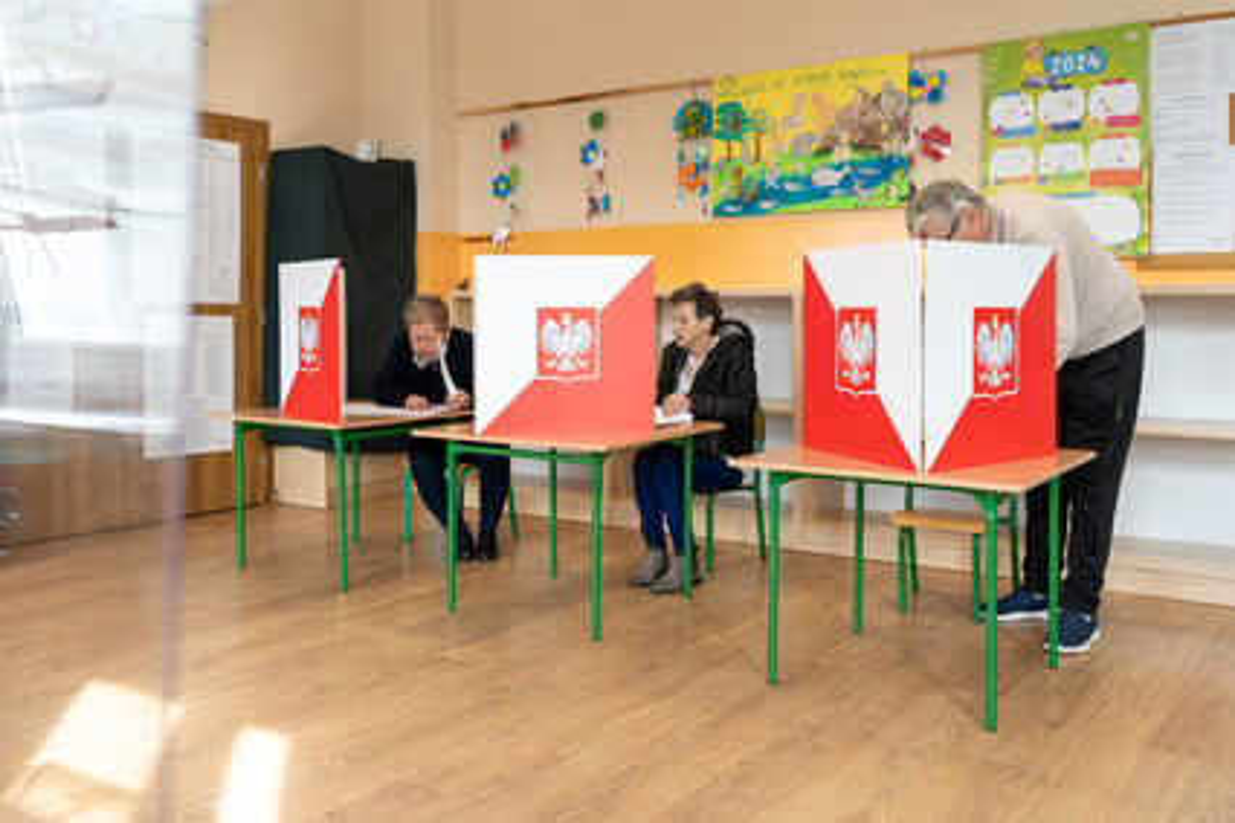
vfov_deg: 41.1
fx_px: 1098
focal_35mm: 32
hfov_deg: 58.7
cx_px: 618
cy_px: 412
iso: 800
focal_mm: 32
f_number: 4.5
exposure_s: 1/160
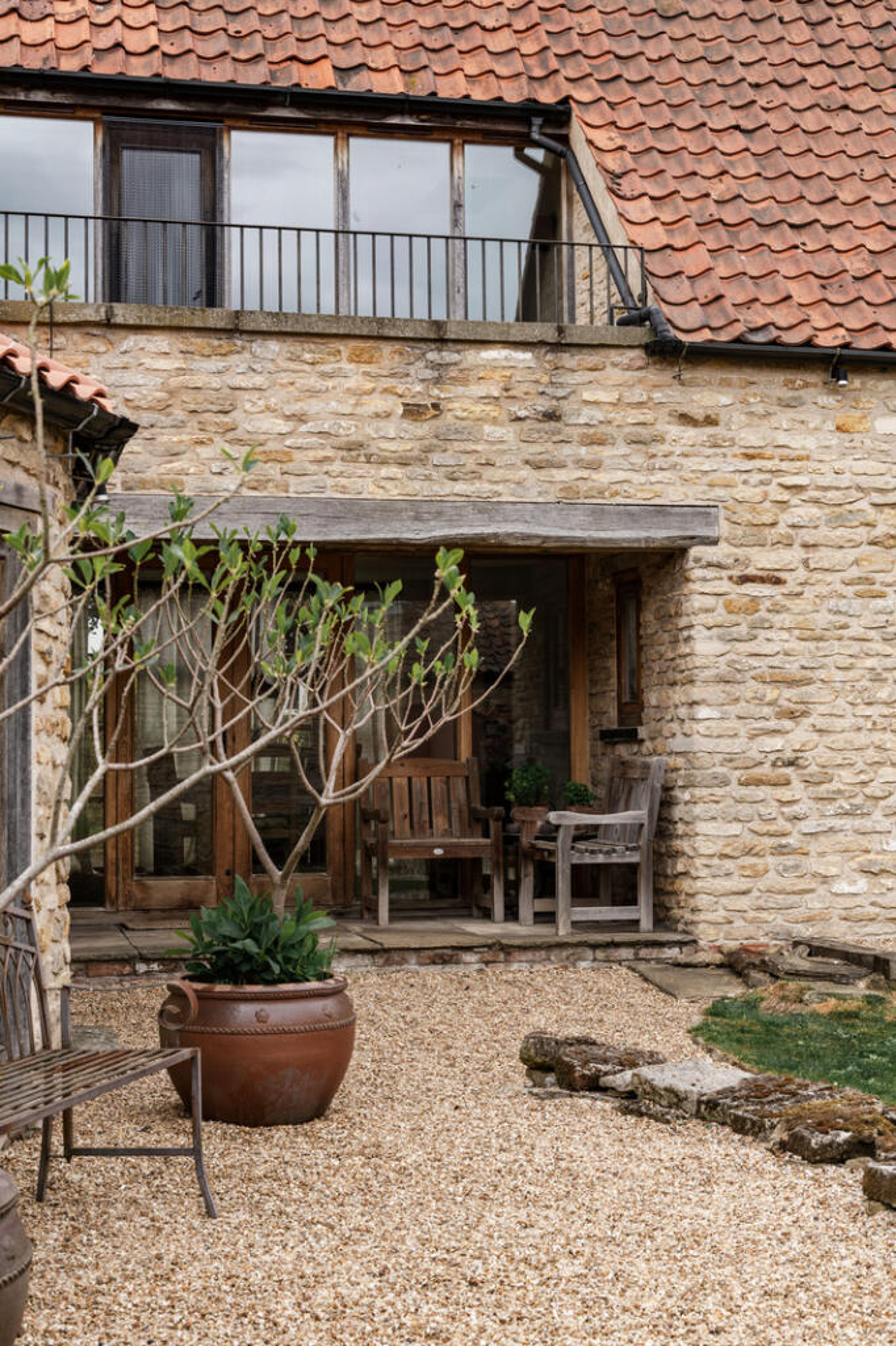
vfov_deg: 38.2
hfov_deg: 26.0
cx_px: 448
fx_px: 1942
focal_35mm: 52
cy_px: 673
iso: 200
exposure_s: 1/200
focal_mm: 52
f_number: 9
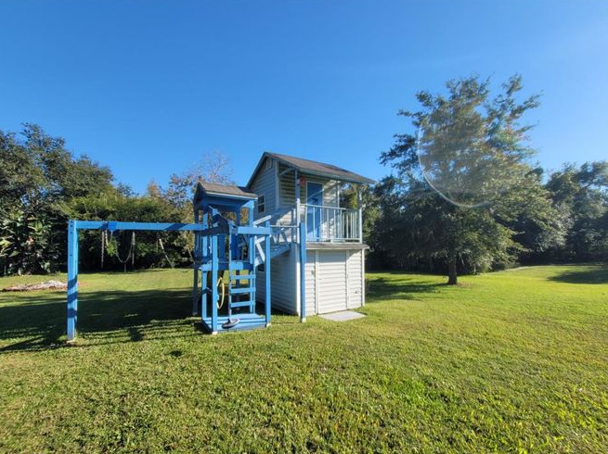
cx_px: 302
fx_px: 246
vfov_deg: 85.5
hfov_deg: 102.1
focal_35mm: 14
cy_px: 242
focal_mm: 2.2
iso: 64
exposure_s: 1/1293
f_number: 2.2
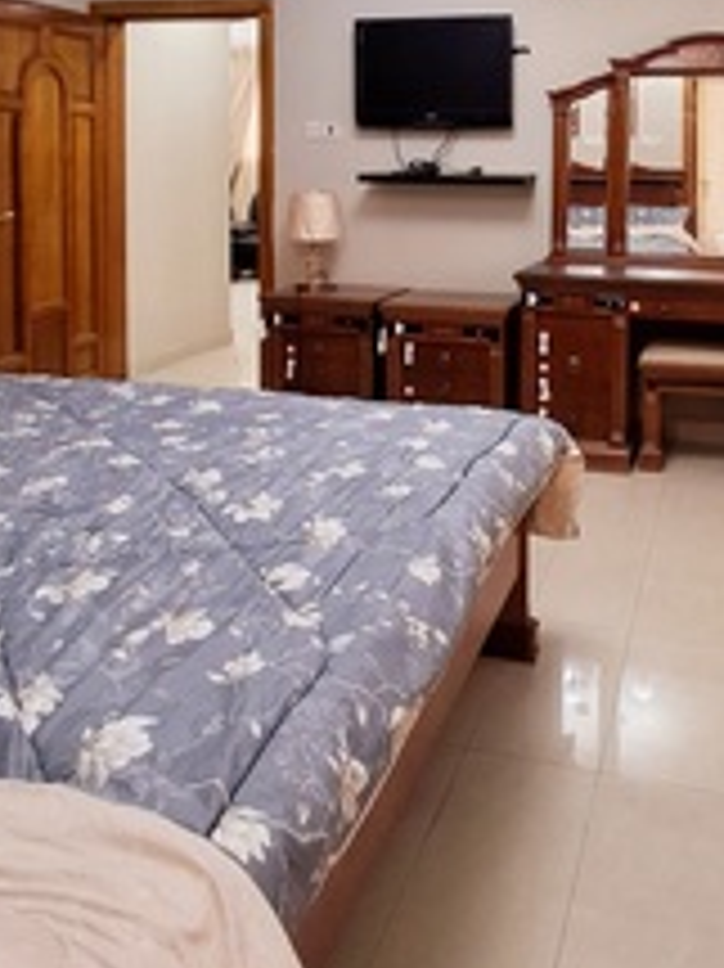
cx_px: 497
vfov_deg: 50.2
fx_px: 949
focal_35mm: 34
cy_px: 173
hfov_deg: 41.1
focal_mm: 1.64
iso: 64
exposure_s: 1/40
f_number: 2.2
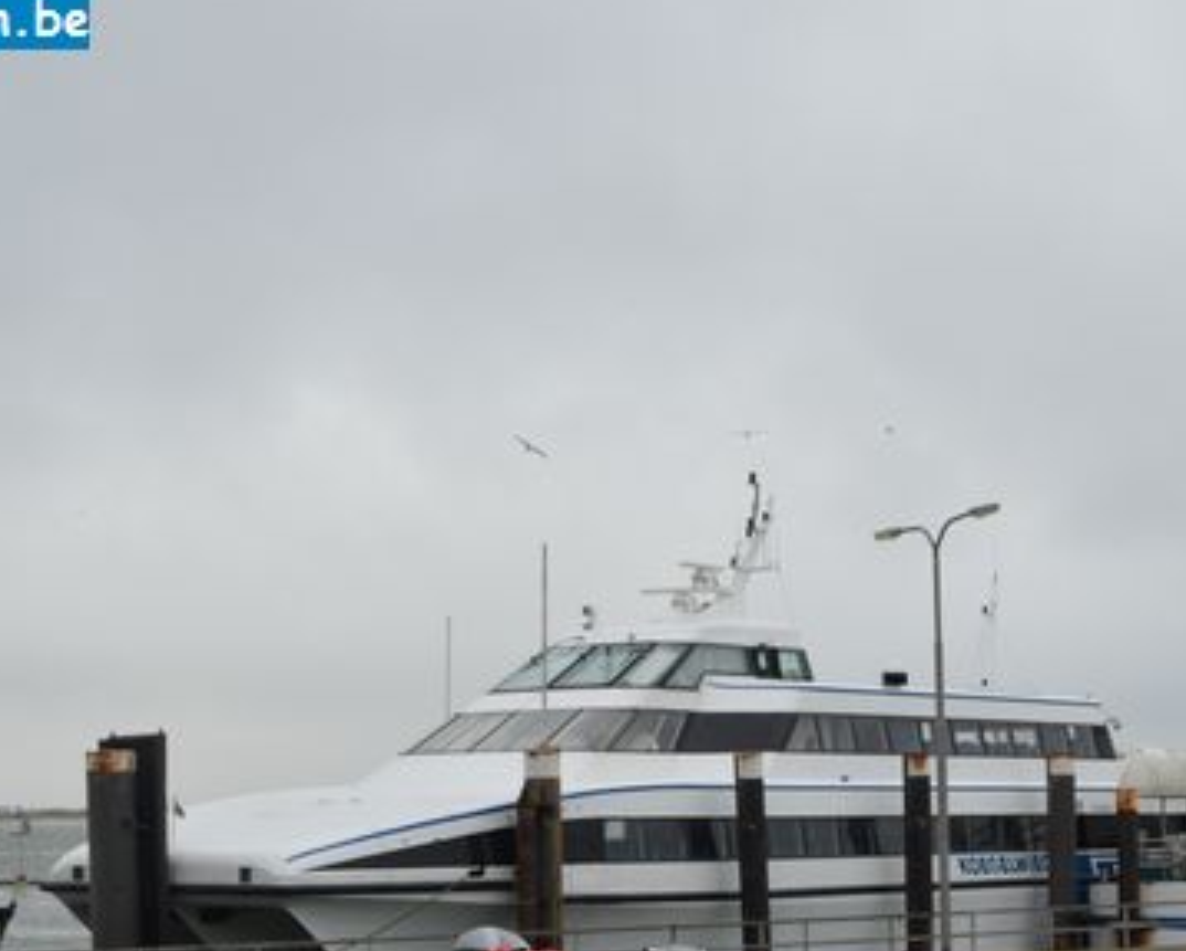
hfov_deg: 24.3
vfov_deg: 19.6
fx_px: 2734
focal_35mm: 78
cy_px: 684
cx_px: 822
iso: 100
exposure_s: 1/250
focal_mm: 31
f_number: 8
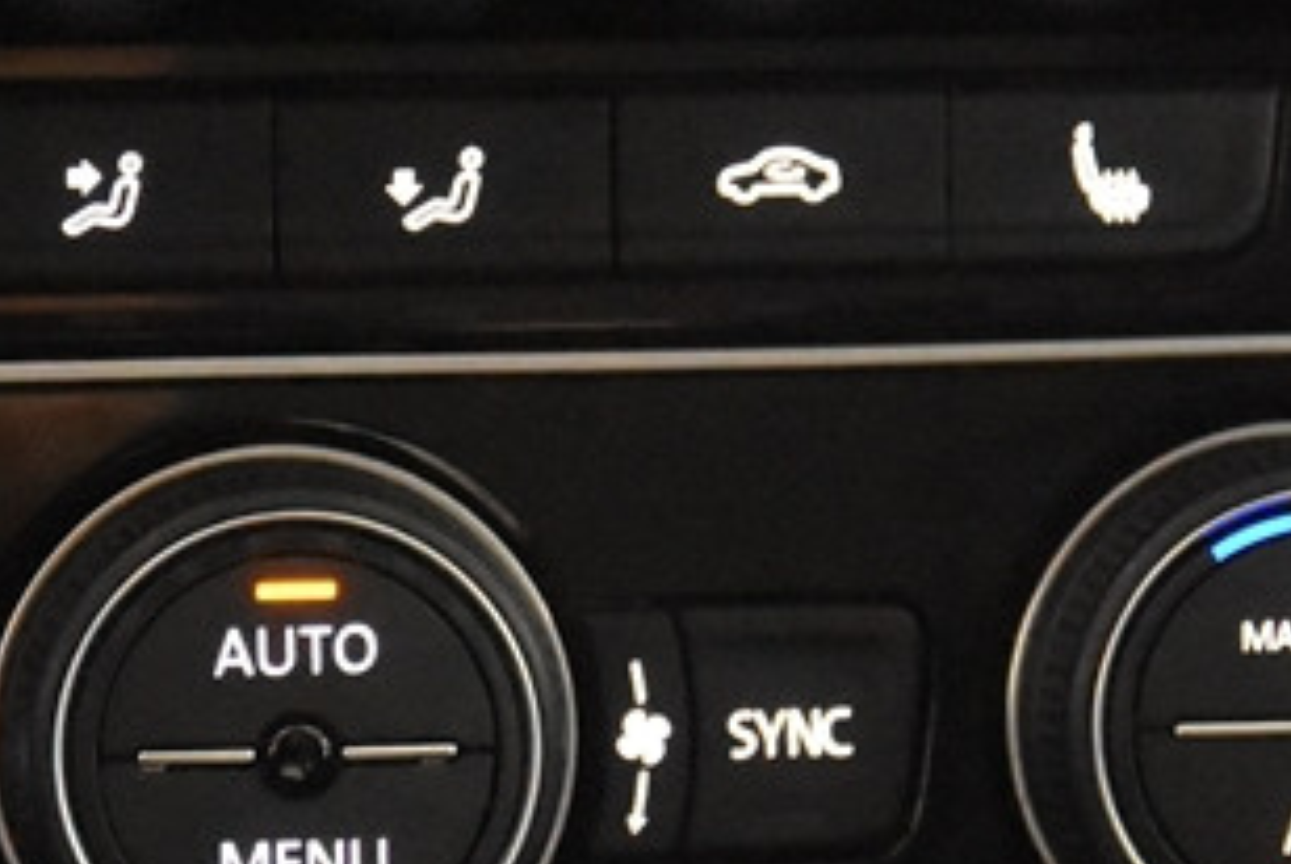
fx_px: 9297
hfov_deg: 7.9
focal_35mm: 259
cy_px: 476
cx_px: 729
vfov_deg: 5.3
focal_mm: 52
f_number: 3.8
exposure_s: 1/60
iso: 12800
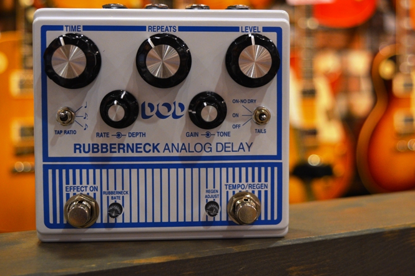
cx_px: 265
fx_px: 795
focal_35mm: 69
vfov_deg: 19.7
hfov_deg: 29.1
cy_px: 92
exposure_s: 1/40
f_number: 4.5
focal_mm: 34
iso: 800
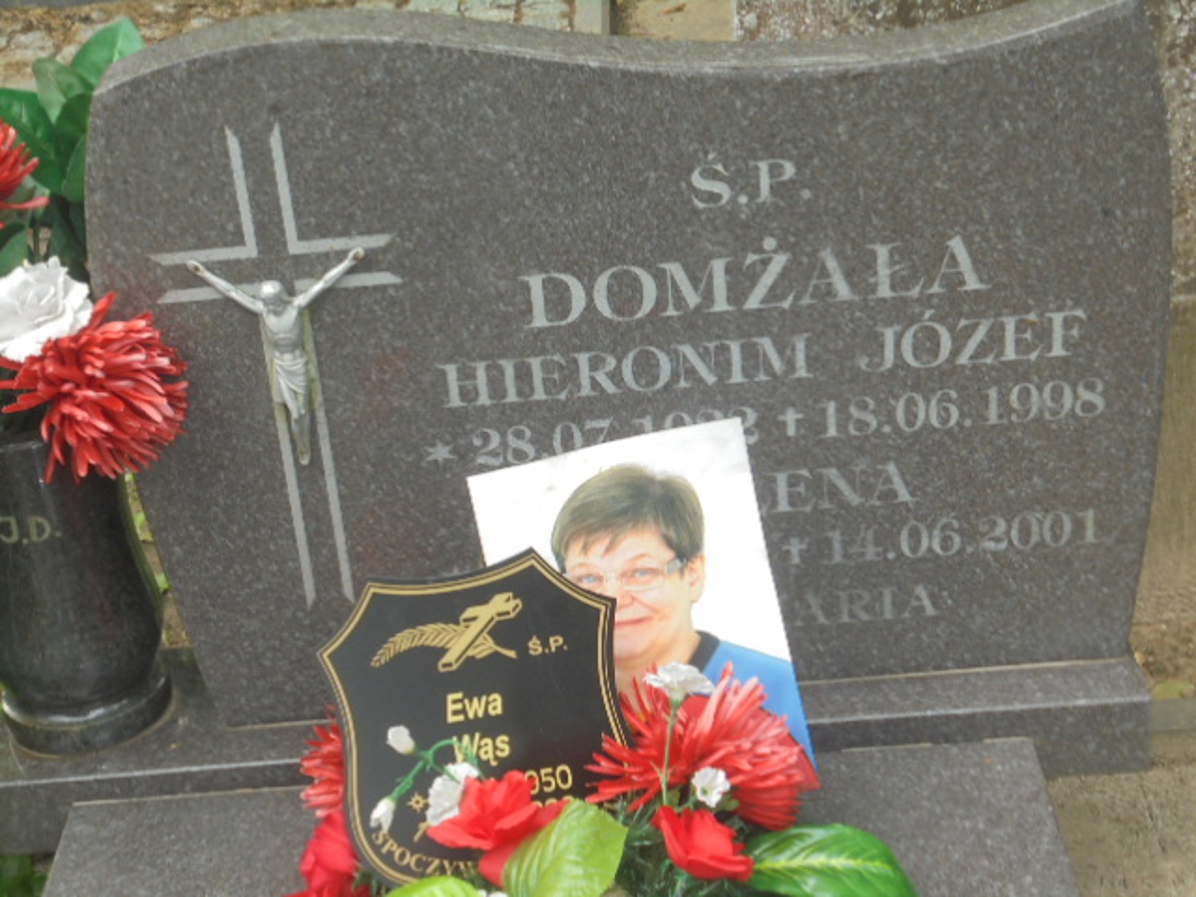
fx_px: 2211
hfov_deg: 30.3
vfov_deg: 22.9
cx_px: 598
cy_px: 448
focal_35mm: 64
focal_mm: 11.5
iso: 100
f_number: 5.6
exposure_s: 1/60
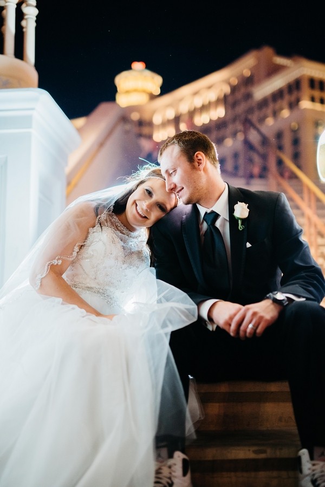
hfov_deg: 27.0
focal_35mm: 50
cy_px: 244
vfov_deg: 39.6
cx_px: 162
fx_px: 677
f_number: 1.6
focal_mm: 50
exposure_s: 1/200
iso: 800
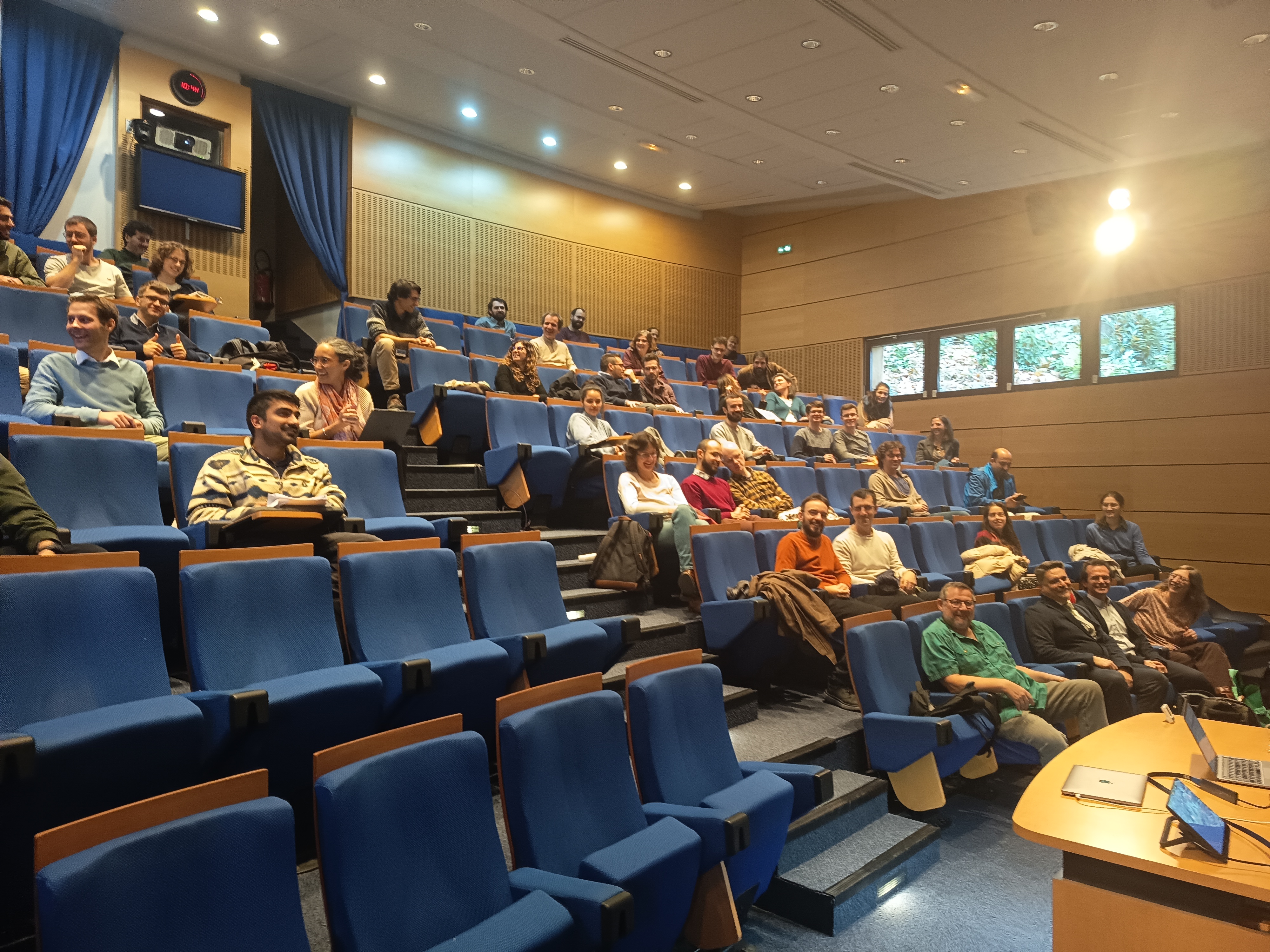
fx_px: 881
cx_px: 635
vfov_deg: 56.8
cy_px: 476
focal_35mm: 24
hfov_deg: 71.6
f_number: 1.7
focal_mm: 5.27
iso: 1032
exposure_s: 1/25
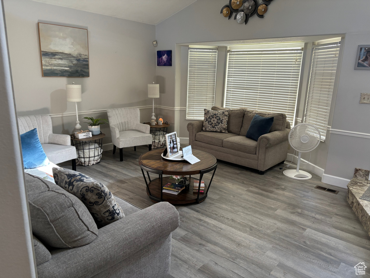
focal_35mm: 26
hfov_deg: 67.3
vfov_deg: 53.1
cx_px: 185
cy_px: 139
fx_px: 278
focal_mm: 5.96
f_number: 1.6
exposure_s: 1/60
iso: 200
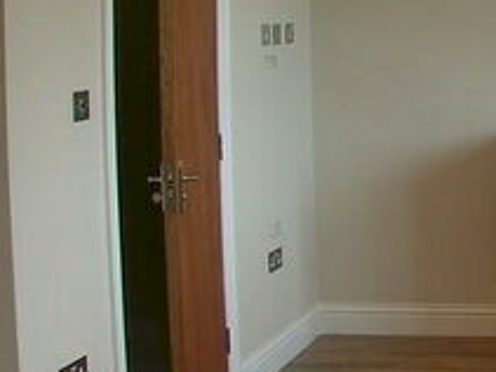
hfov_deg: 18.8
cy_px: 100
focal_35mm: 93
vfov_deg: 15.8
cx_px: 724
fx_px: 1332
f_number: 2.8
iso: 50
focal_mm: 5.8
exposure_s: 1/27.5
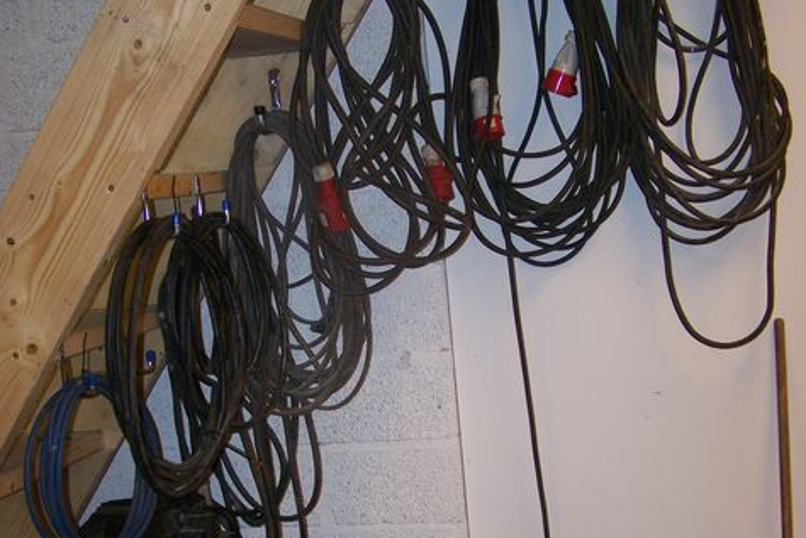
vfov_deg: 24.0
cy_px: 387
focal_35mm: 56
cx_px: 402
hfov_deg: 35.6
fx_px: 1254
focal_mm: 6.7
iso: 80
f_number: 2.8
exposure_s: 1/60
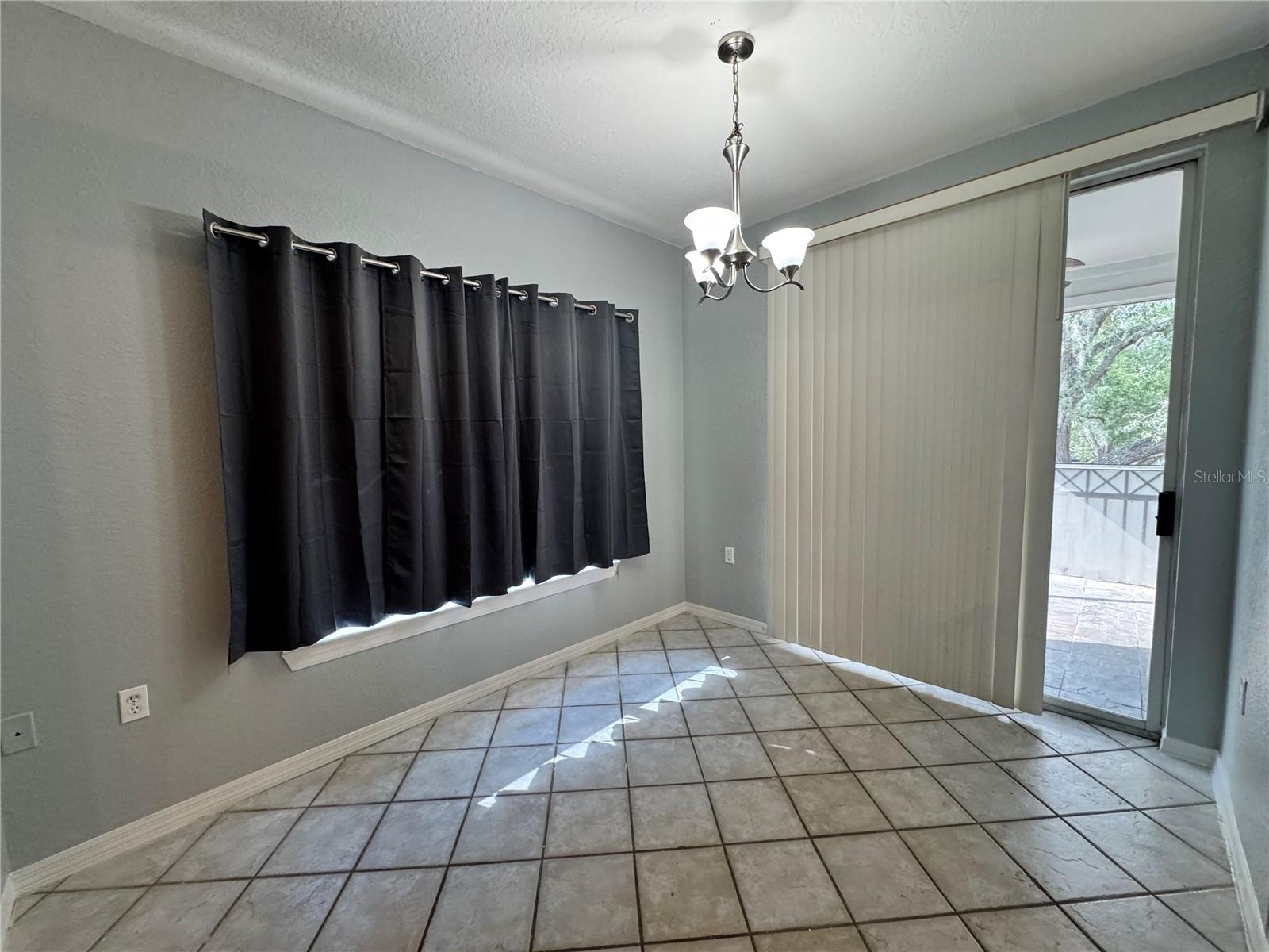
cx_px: 634
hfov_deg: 102.1
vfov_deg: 85.7
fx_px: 513
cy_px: 476
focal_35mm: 14
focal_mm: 2.22
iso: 250
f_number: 2.2
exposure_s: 1/60
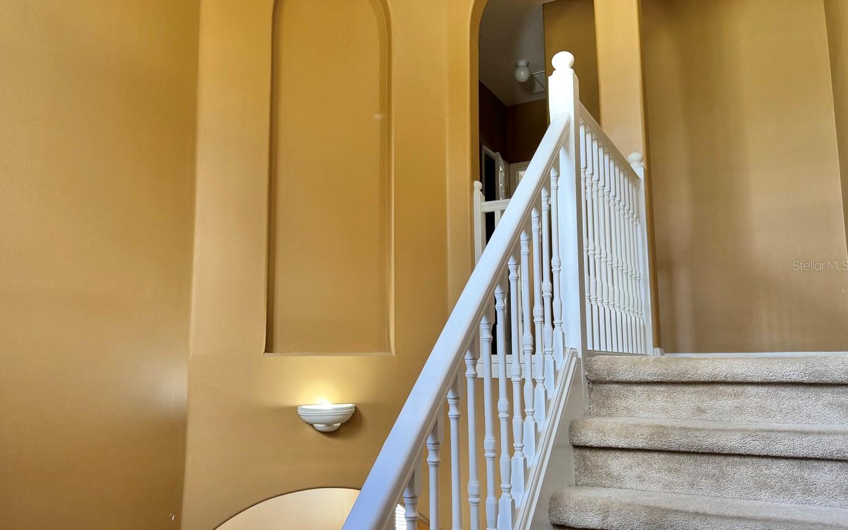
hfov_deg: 62.5
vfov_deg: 41.8
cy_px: 265
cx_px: 352
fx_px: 693
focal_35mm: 30
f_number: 1.78
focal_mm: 6.76
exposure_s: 1/60
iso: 125
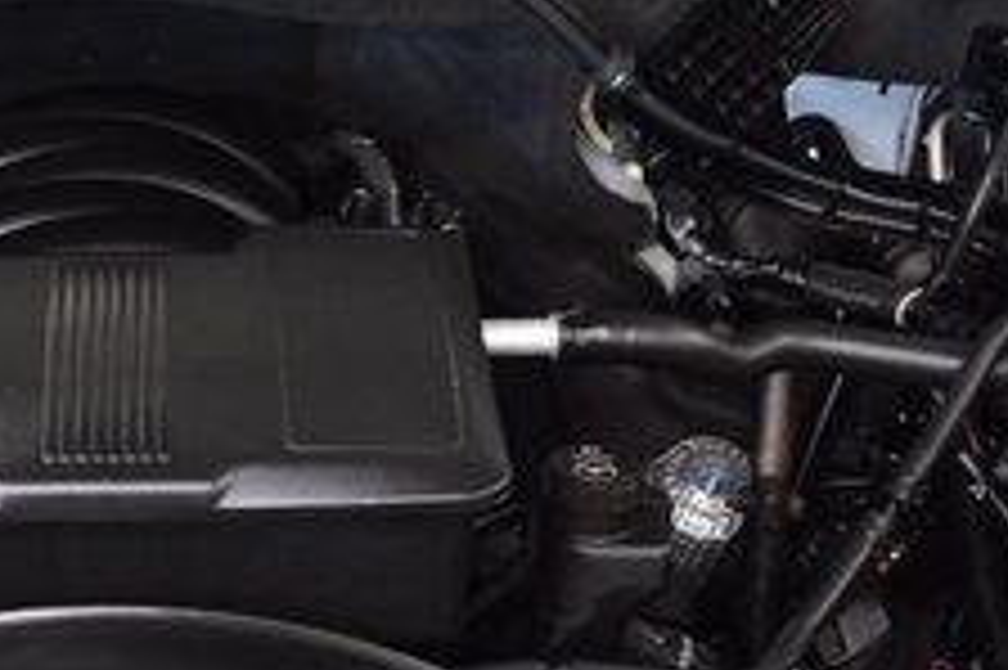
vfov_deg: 13.2
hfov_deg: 19.3
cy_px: 483
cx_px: 27
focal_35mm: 103
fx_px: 2882
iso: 1600
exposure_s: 1/30
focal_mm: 24
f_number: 2.8
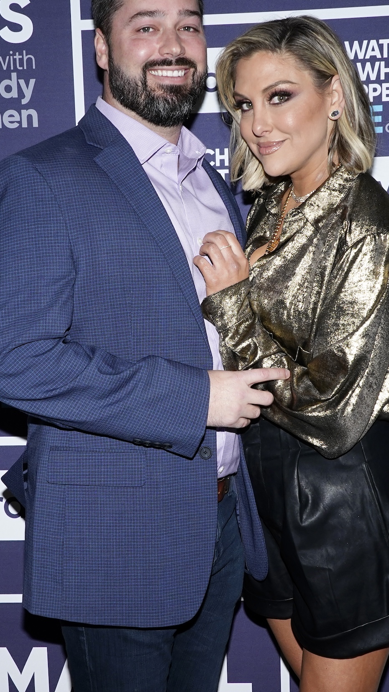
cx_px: 191
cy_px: 331
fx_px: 697
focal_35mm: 38
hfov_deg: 31.2
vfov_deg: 52.8
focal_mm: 30
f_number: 9
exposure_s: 1/250
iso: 800
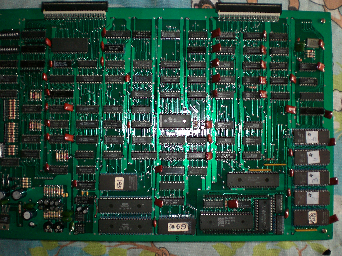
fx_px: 375
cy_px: 128
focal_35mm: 38
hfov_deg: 49.0
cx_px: 171
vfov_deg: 37.7
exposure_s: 1/30
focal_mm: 6.3
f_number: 3.1
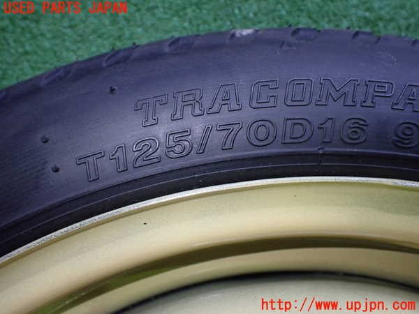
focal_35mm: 30
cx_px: 210
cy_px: 157
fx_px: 363
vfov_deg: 46.8
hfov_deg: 60.0
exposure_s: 1/125
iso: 500
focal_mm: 5.4
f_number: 2.3
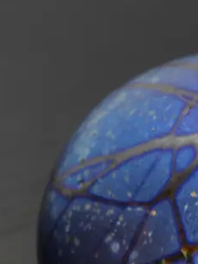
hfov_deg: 9.6
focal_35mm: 151
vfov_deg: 12.9
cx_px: 286
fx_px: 1152
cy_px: 255
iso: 640
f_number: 5.1
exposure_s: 1/60
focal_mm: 23
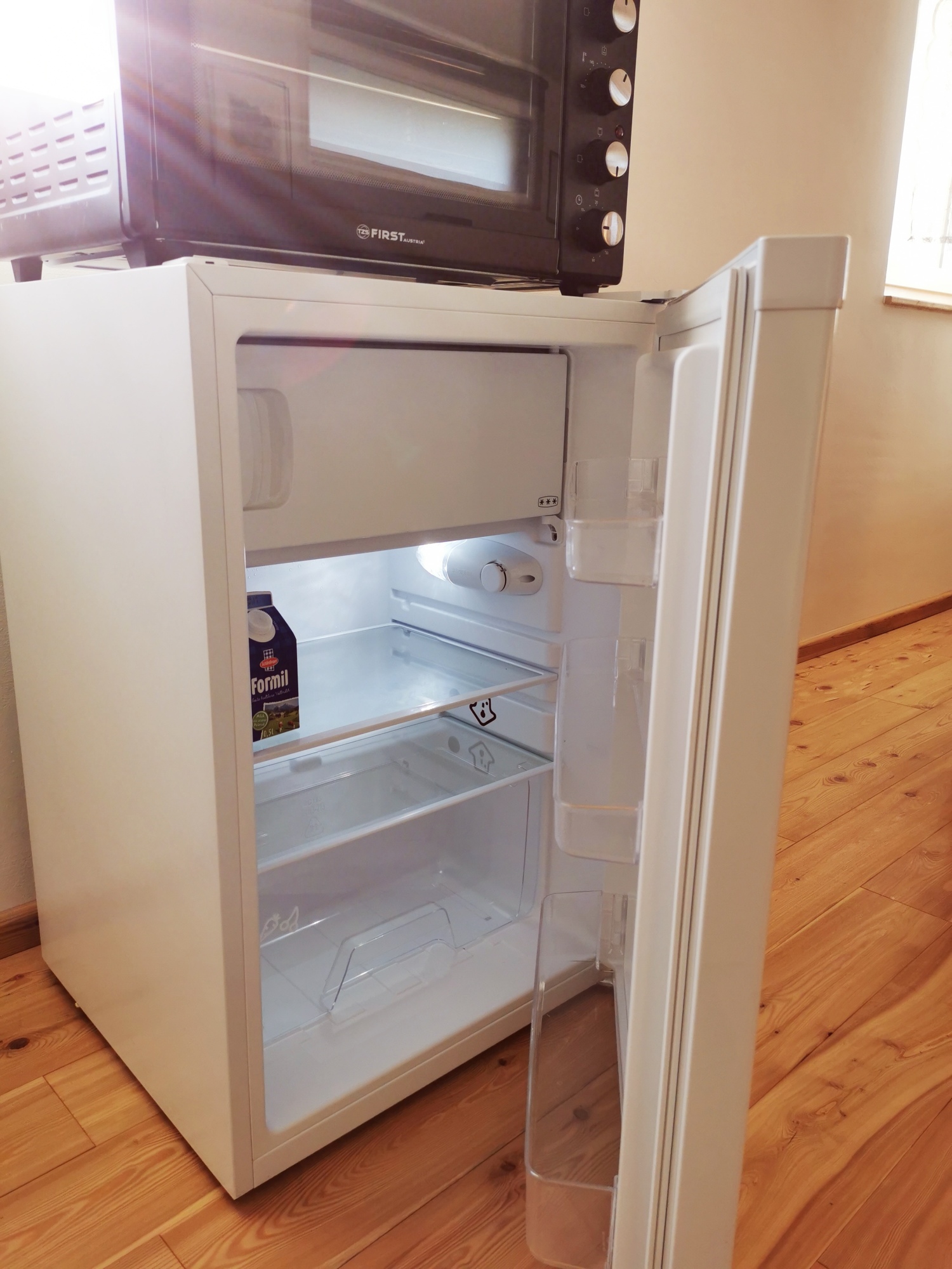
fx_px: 990
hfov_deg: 51.4
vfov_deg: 65.3
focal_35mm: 27
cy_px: 634
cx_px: 476
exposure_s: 1/100
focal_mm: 5.58
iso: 80
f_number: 1.8
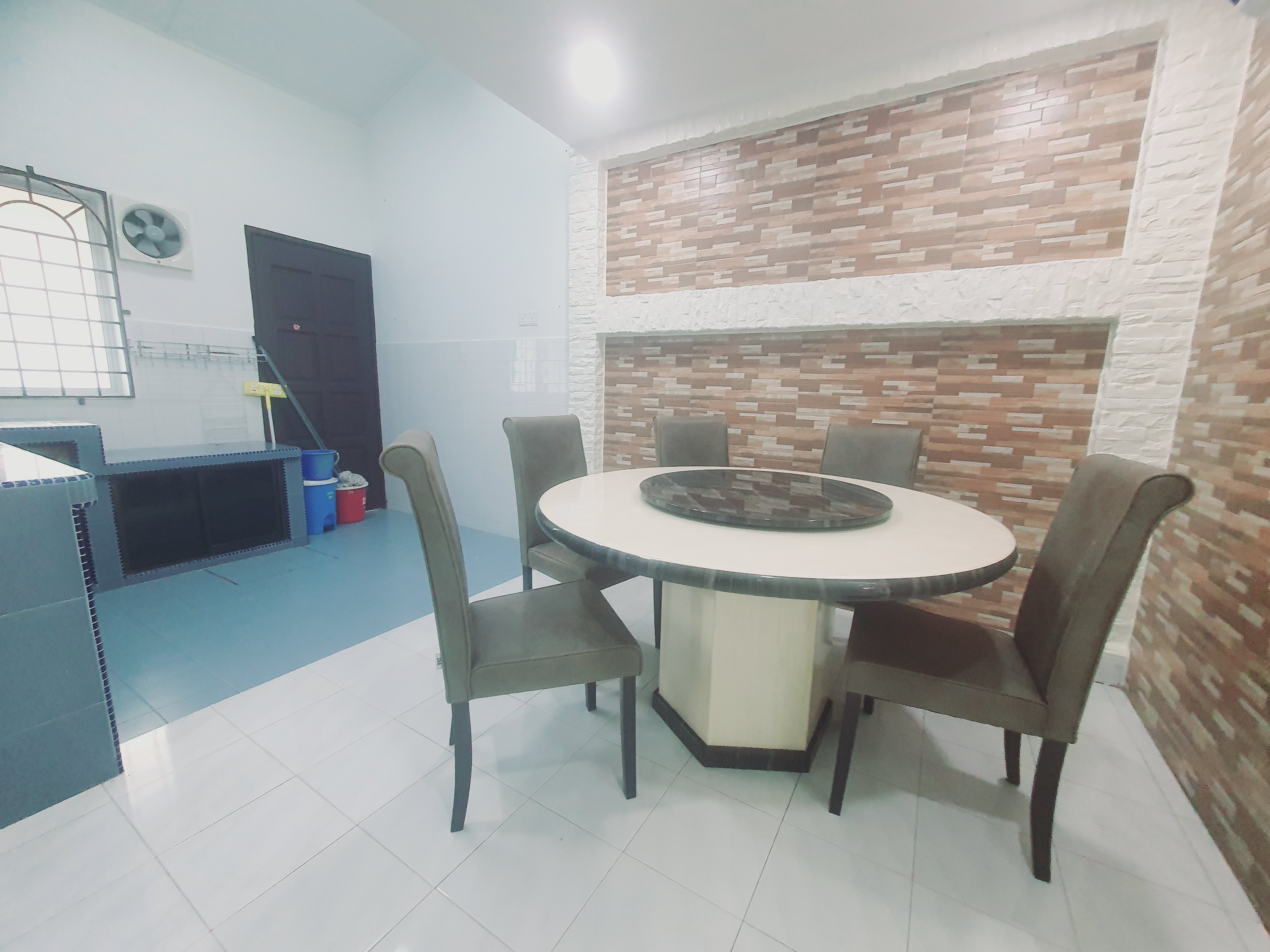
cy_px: 476
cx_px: 635
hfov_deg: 106.2
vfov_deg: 89.9
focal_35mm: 13
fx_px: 477
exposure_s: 1/50
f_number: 2.2
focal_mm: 1.8
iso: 250
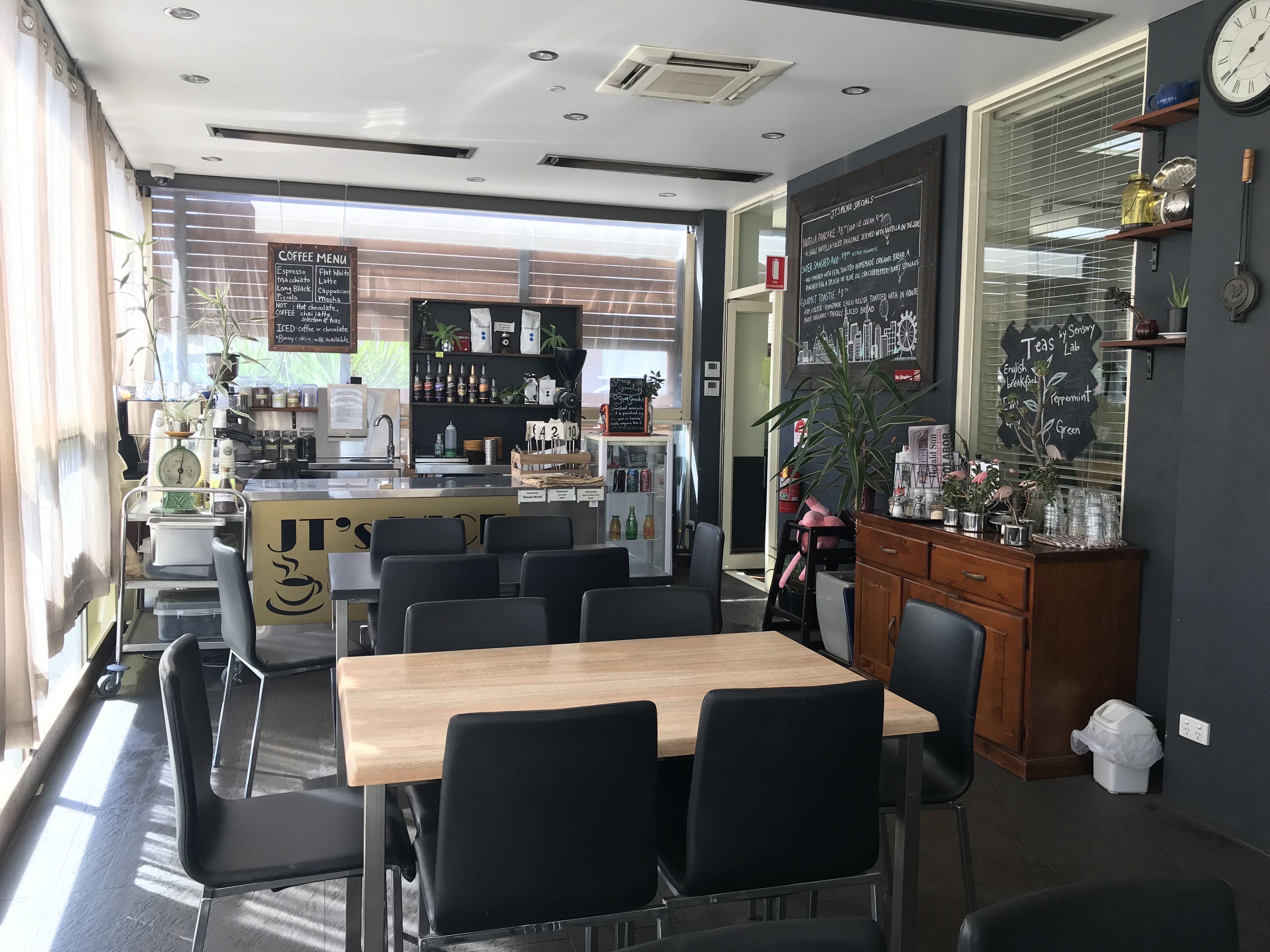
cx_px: 635
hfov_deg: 63.4
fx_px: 1027
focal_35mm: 28
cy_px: 476
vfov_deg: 49.7
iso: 20
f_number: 1.8
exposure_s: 1/104
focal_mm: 3.99
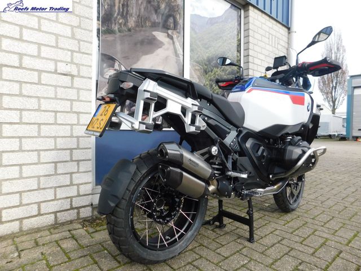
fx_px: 240
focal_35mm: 23
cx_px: 180
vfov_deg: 58.9
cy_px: 136
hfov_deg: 73.9
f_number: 3
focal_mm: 4
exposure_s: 1/400
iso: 125
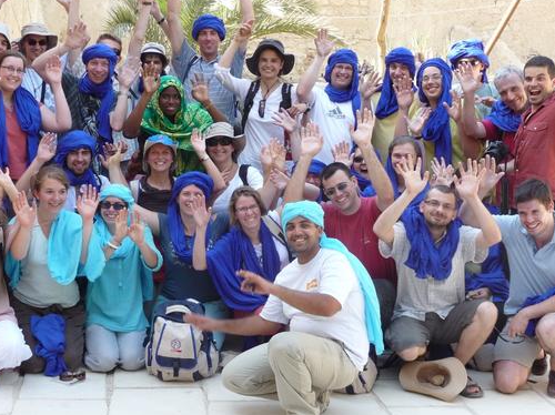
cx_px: 214
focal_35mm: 63
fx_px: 1009
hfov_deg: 30.6
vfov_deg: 23.2
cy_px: 204
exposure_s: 1/80
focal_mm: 7.6
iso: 100
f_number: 4.1
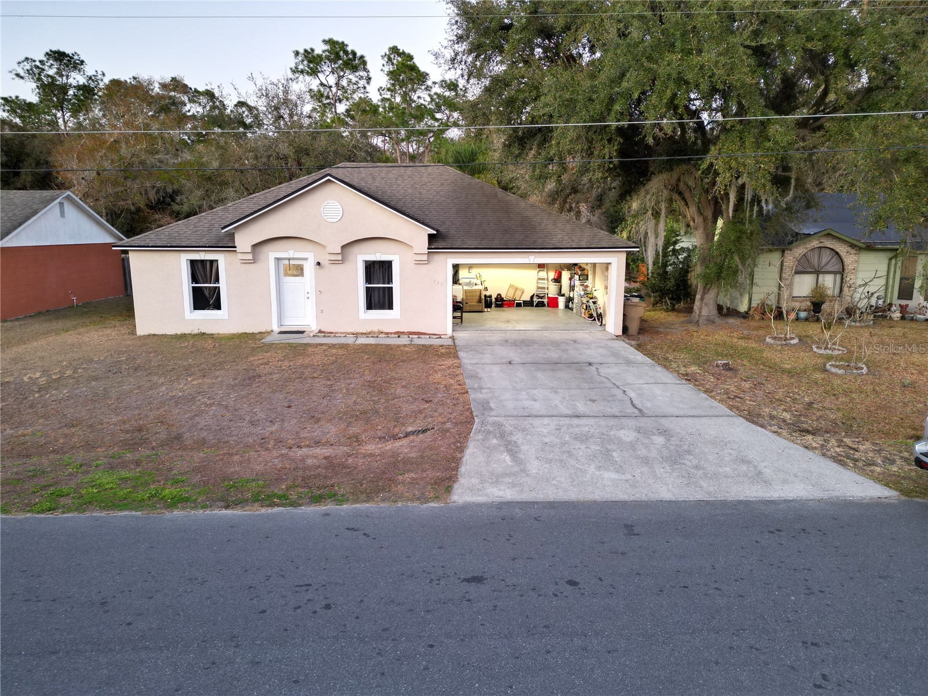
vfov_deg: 56.8
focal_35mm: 24
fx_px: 643
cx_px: 464
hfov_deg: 71.6
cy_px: 348
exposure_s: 1/15
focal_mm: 6.72
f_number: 1.7
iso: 200
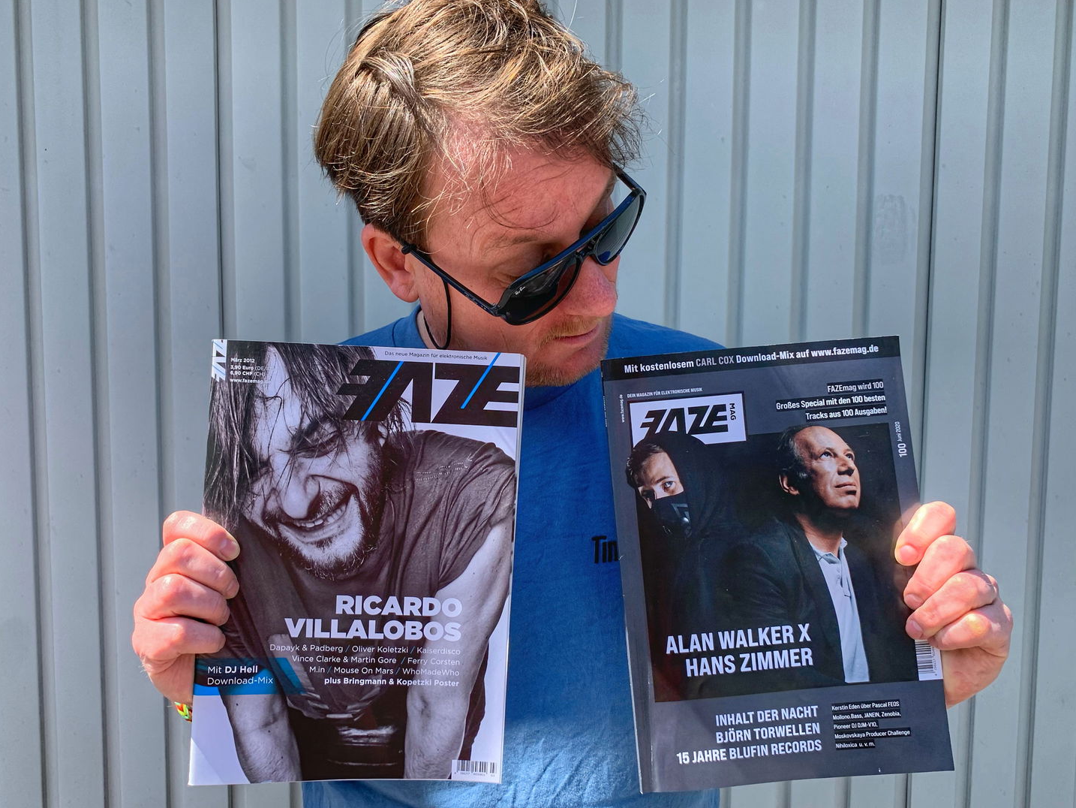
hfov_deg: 61.6
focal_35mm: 29
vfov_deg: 48.2
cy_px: 418
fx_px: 902
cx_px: 512
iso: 25
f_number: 1.8
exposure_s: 1/457
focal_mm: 4.25
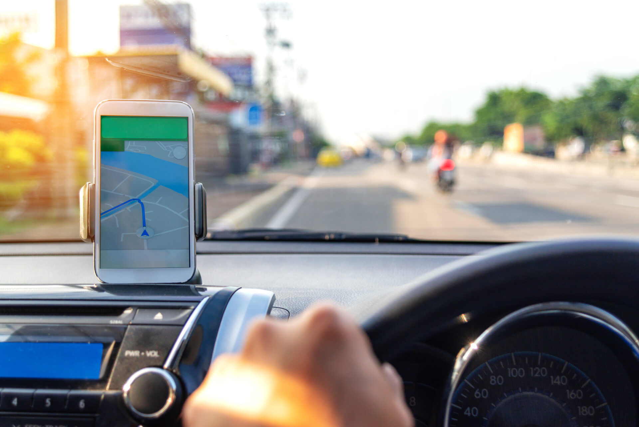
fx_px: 852
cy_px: 214
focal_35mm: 48
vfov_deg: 28.1
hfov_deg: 41.1
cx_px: 320
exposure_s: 1/160
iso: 200
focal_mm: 48
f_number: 4.5
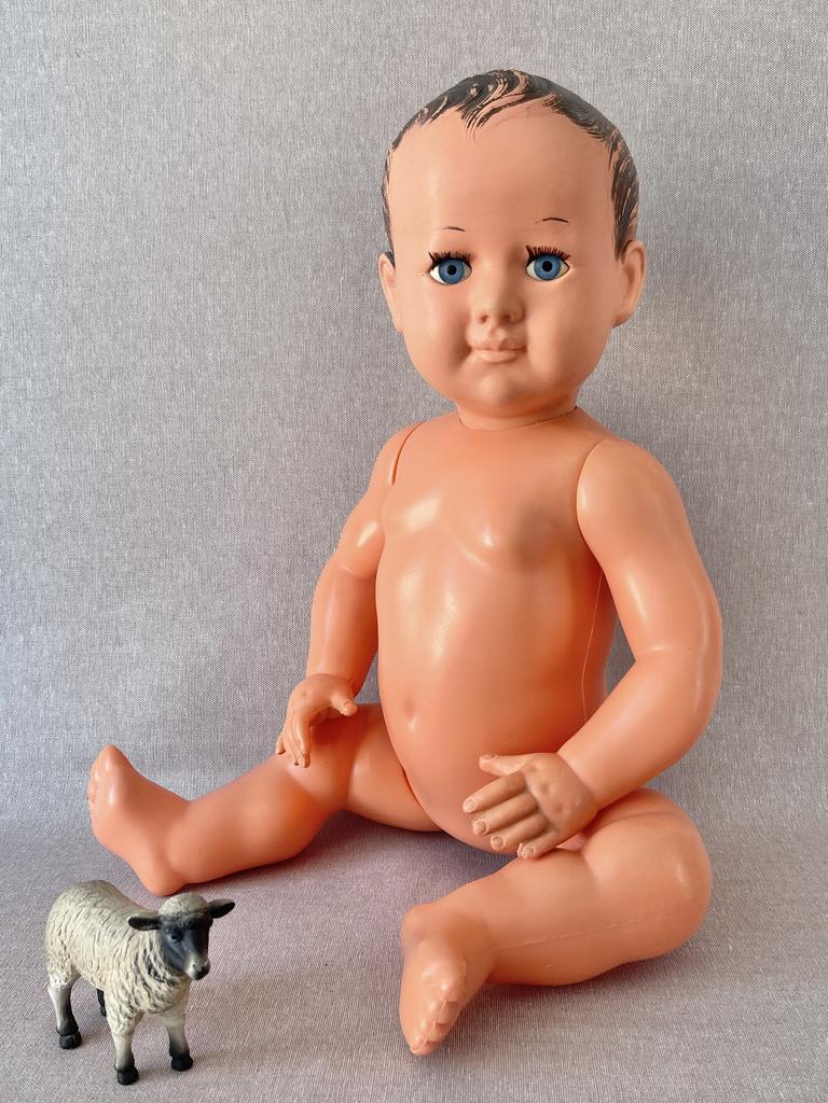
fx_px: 797
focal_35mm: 25
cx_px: 414
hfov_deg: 54.9
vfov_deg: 69.4
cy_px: 552
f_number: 1.6
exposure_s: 1/121
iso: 50
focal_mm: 5.1
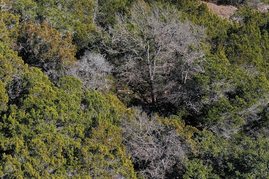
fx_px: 530
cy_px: -20
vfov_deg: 18.4
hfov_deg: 28.4
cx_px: 116
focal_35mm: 71
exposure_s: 1/1600
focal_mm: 10.26
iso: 100
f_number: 3.2
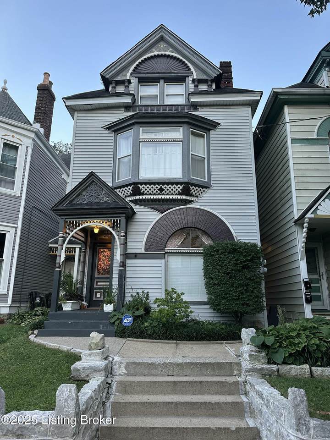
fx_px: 305
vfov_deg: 71.6
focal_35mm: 24
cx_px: 165
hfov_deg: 56.8
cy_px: 220
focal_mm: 6.86
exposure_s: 1/114
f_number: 1.78
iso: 250
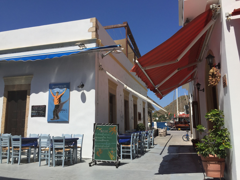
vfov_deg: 48.2
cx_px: 120
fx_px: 201
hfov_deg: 61.7
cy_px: 90
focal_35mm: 29
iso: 32
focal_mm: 4.15
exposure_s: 1/3968
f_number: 2.2
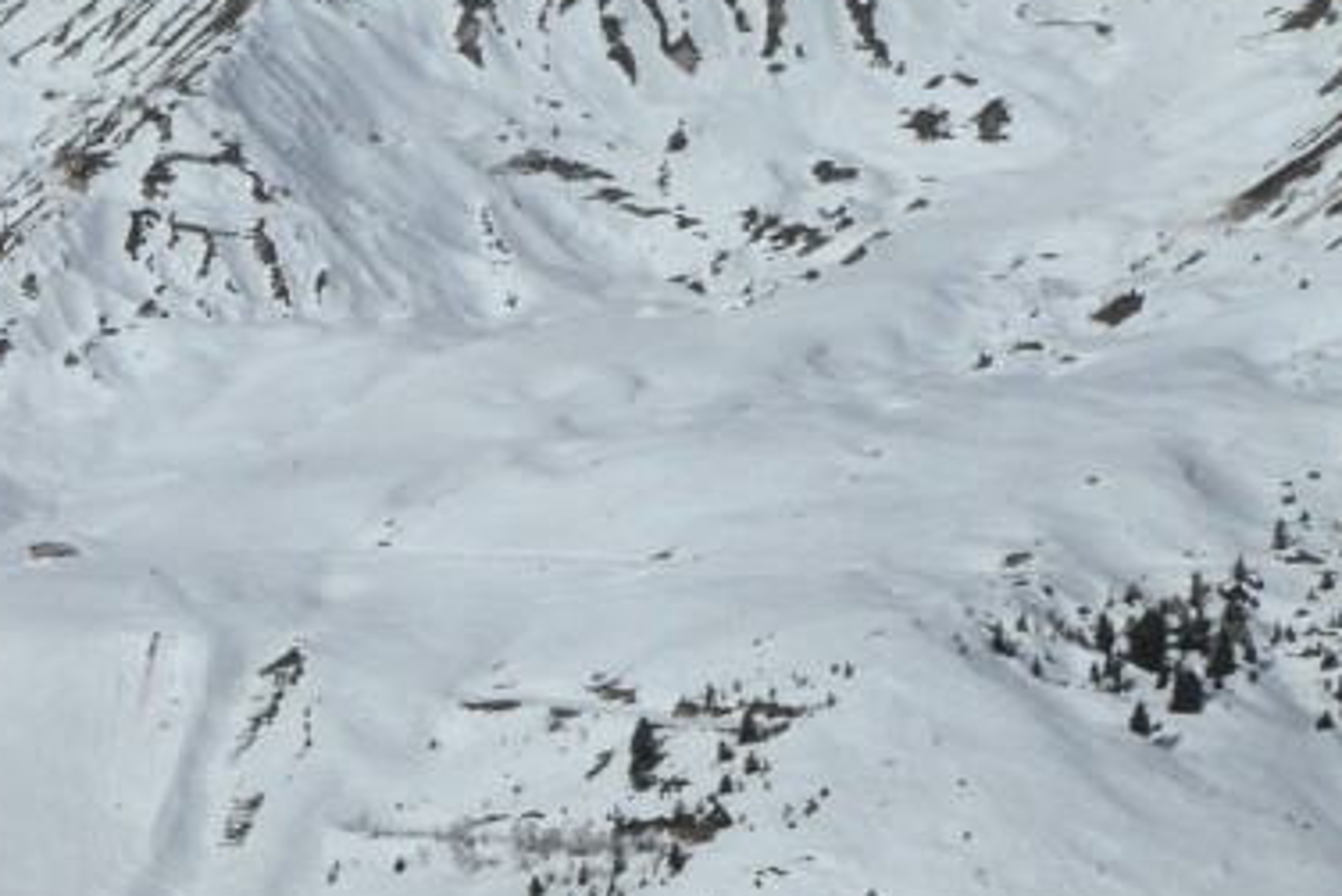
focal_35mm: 156
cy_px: 325
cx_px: -764
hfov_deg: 12.4
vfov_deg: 8.8
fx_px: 5817
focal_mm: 8.4
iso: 80
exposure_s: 1/1000
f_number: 8
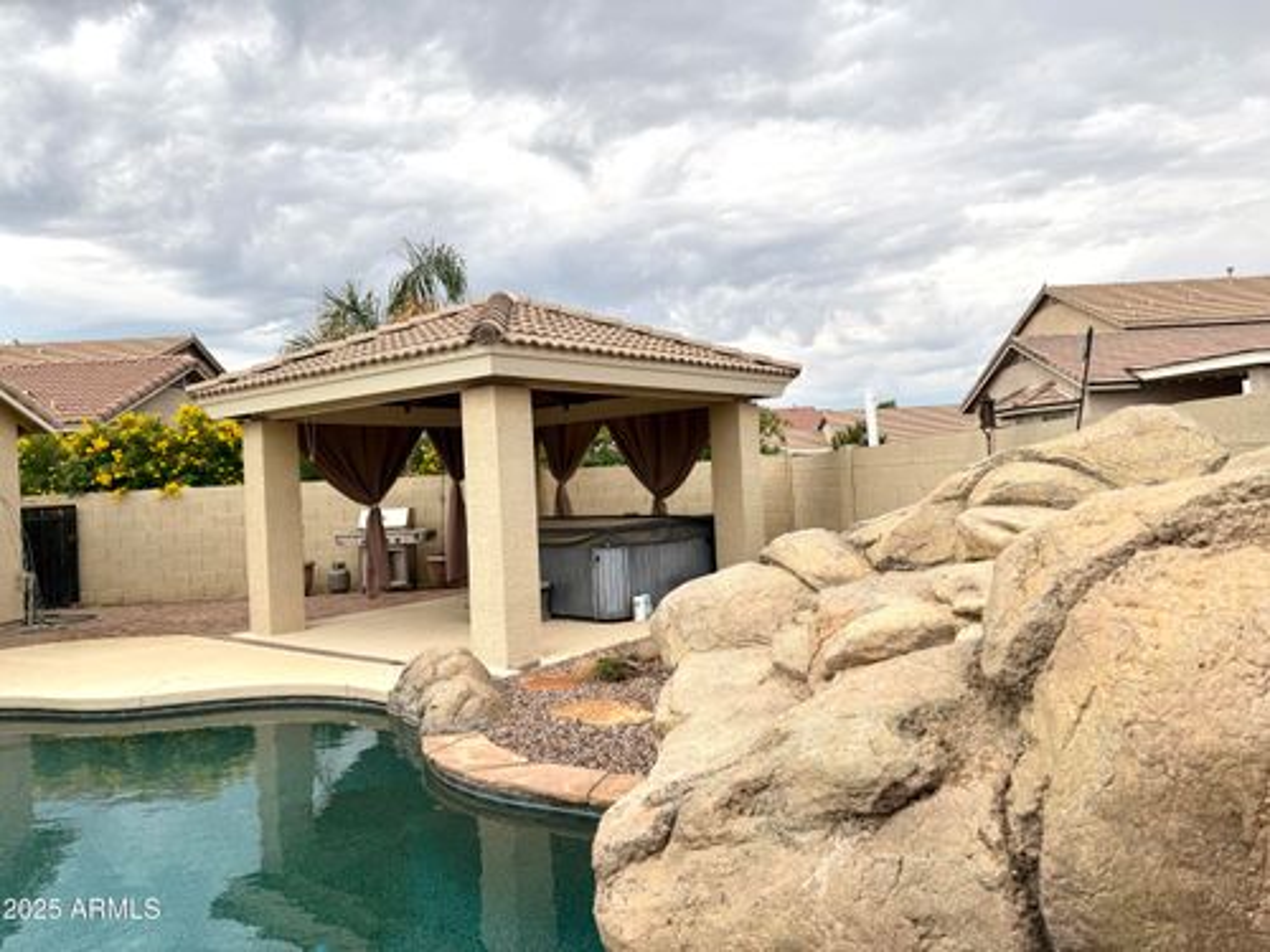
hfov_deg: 71.6
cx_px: 635
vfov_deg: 56.8
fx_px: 881
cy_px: 476
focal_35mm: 24
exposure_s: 1/5319
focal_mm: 6.76
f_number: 1.78
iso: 80
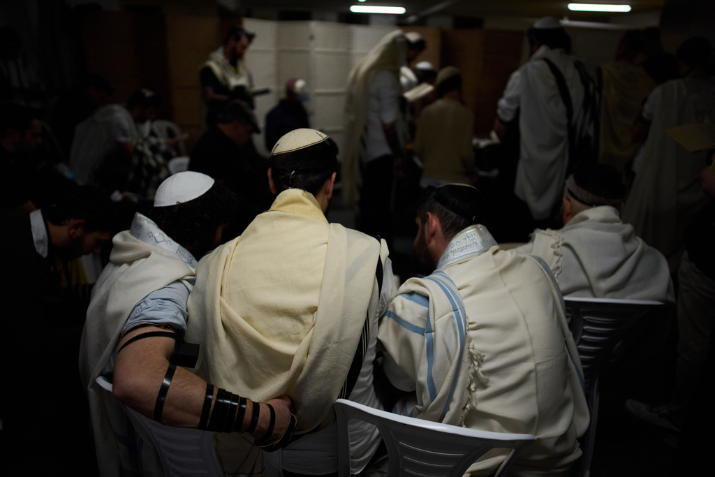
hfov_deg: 73.7
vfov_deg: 53.1
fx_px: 477
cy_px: 238
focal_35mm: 24
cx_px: 358
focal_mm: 24
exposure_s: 1/1000
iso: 1000
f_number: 1.4
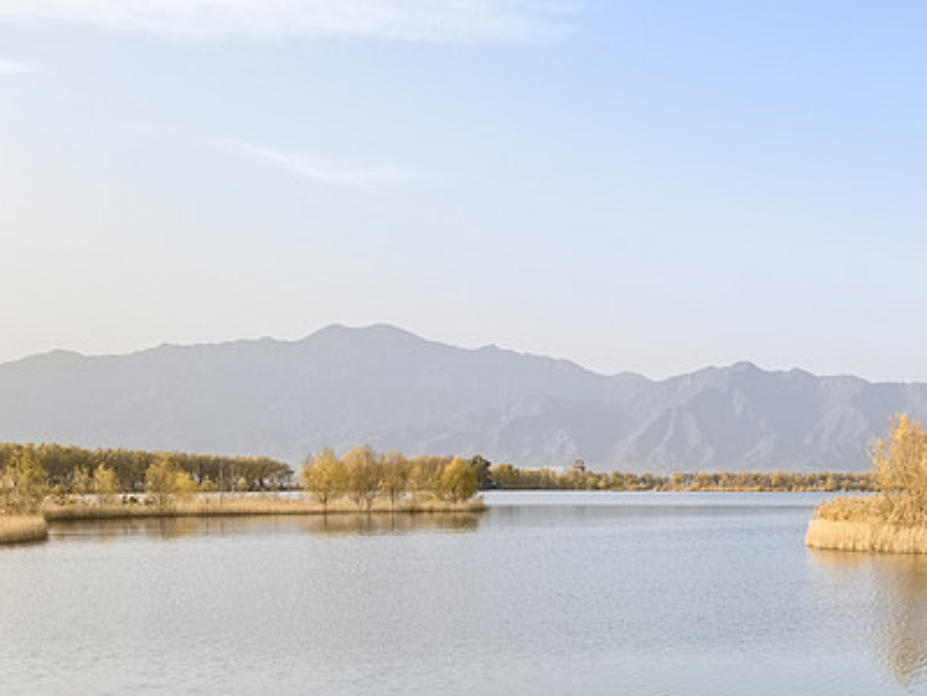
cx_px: 851
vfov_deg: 25.6
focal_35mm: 56
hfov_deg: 32.5
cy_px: 568
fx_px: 1500
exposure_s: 1/925
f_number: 2
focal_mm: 5.75
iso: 50
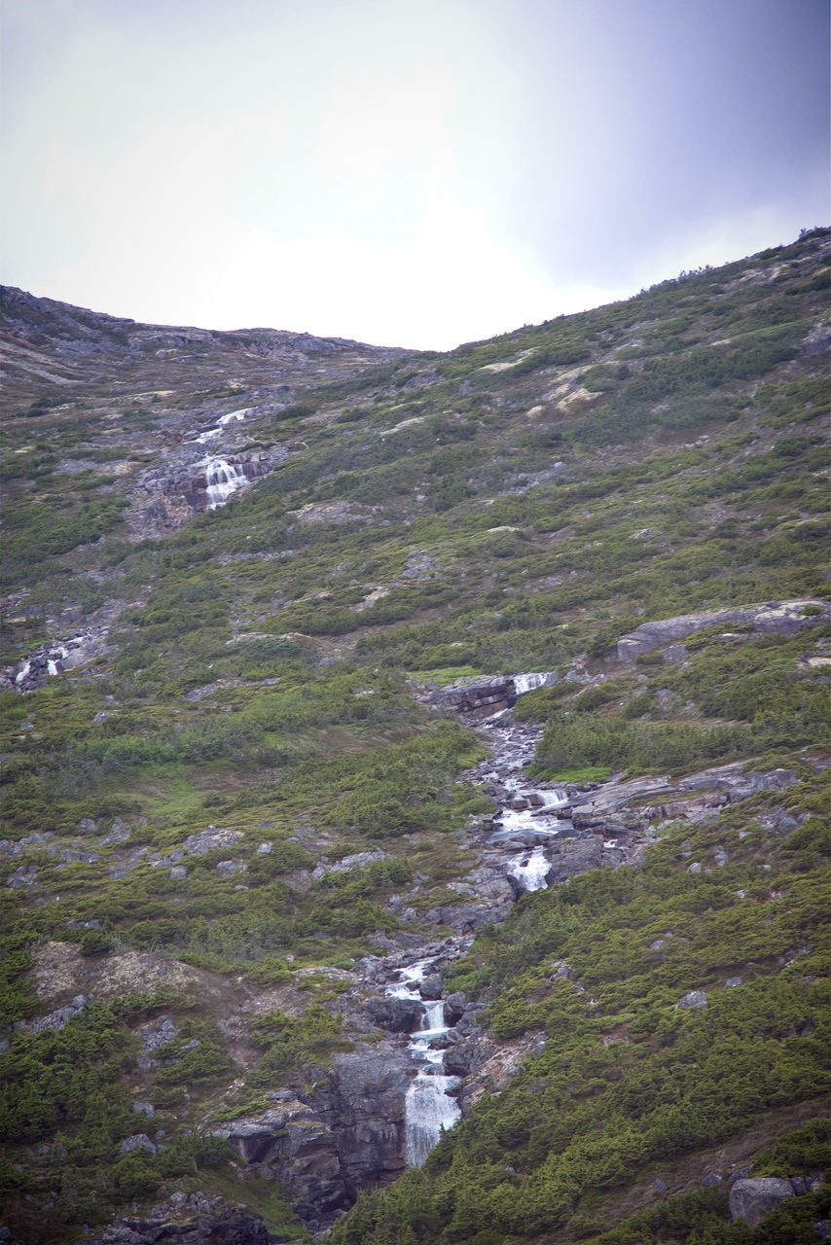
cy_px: 622
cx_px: 416
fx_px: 3806
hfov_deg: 12.5
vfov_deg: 18.6
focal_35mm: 110
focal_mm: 110
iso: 560
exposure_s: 1/250
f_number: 4
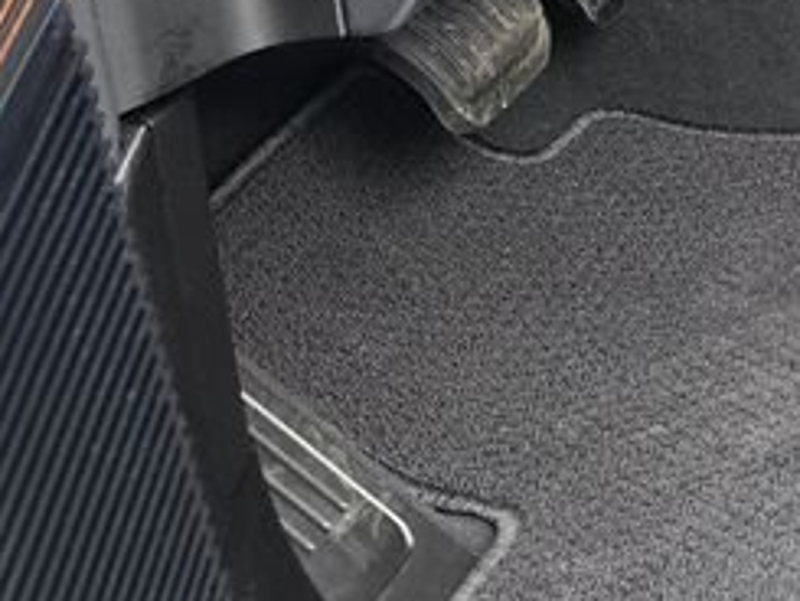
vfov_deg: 13.3
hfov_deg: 16.3
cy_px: -598
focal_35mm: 96
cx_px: 1538
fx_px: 2220
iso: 160
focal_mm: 6.3
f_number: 1.7
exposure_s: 1/100
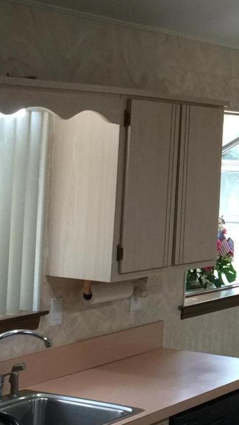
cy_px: 195
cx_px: 363
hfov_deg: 12.1
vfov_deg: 22.4
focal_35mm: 95
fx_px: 1070
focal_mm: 4.15
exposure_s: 1/30
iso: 50
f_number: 2.2
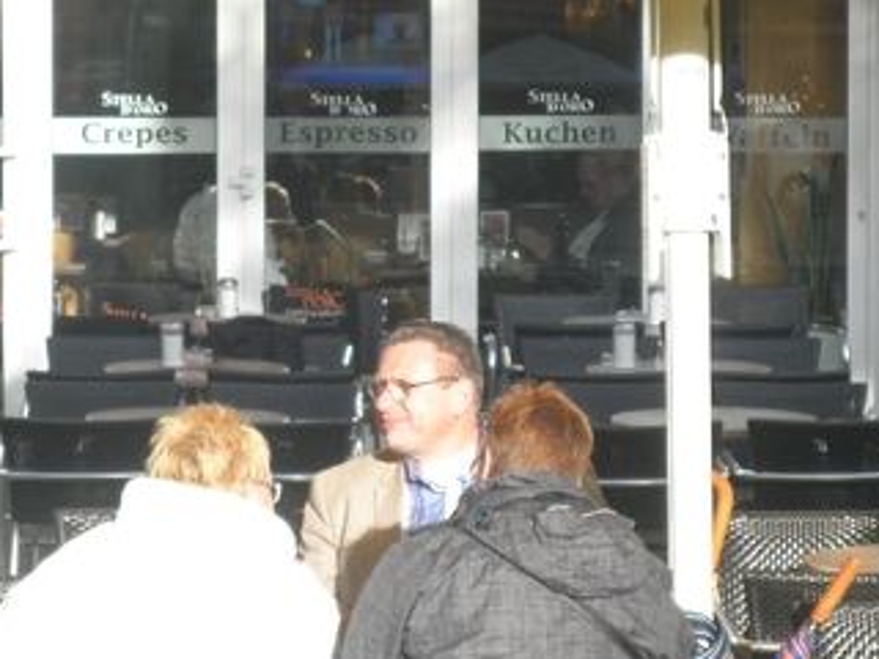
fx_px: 4850
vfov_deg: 7.8
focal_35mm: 191
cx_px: 316
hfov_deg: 10.3
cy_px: 305
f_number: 5.3
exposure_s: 1/100
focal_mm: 18.3
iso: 64
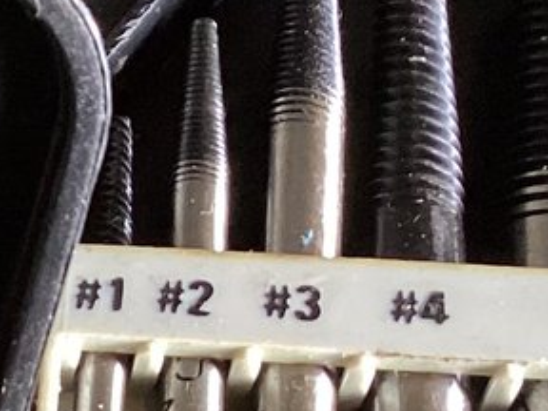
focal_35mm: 163
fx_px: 2580
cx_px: -844
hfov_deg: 10.2
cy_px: 831
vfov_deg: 8.6
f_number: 2.4
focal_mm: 3.3
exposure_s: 1/50
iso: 200
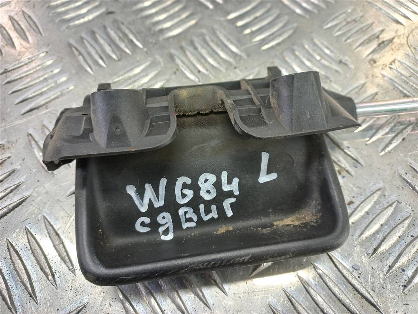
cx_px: 209
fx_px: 302
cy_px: 157
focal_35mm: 25
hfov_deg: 69.4
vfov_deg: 54.9
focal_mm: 4.6
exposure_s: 1/50
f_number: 1.8
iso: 160
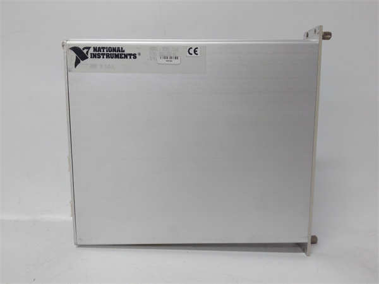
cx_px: 190
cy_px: 142
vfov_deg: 51.4
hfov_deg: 65.3
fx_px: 296
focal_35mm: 27
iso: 144
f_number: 2
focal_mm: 3.79
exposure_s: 1/33
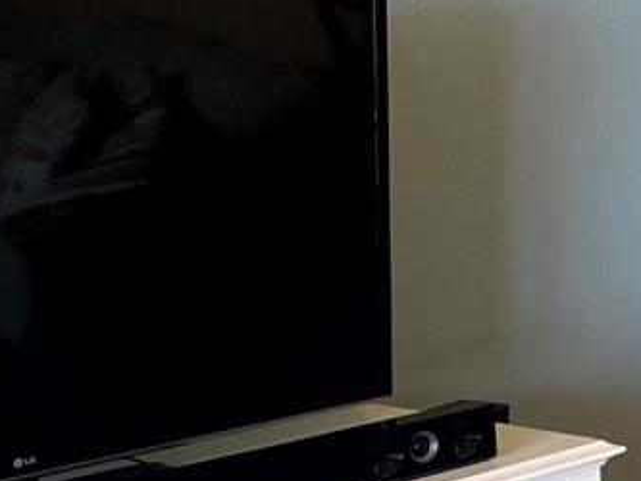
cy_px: 215
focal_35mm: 120
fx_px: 2223
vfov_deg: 12.4
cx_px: 1489
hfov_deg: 12.9
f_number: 1.6
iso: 80
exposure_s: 1/60
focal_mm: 5.1
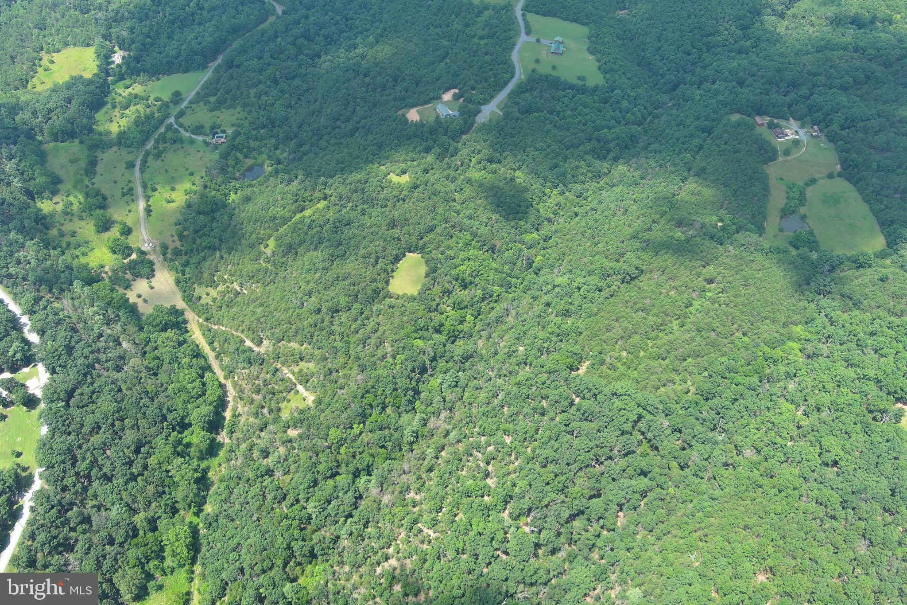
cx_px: 454
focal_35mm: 29
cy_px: 302
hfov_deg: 63.7
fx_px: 731
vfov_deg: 45.0
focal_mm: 10.57
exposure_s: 1/395
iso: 100
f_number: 2.8
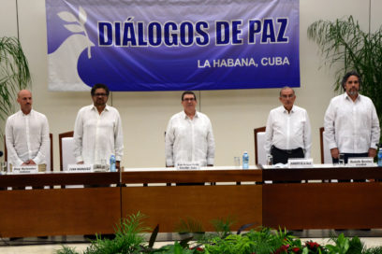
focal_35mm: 98
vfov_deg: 14.0
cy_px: 127
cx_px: 191
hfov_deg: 20.9
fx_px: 1035
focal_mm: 65
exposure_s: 1/80
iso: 800
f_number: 7.1
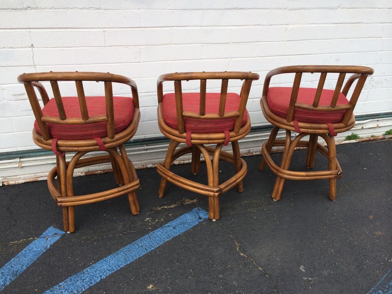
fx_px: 340
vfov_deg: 46.8
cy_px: 147
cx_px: 196
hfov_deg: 60.0
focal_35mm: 30
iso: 40
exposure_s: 1/1466
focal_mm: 4.12
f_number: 2.2
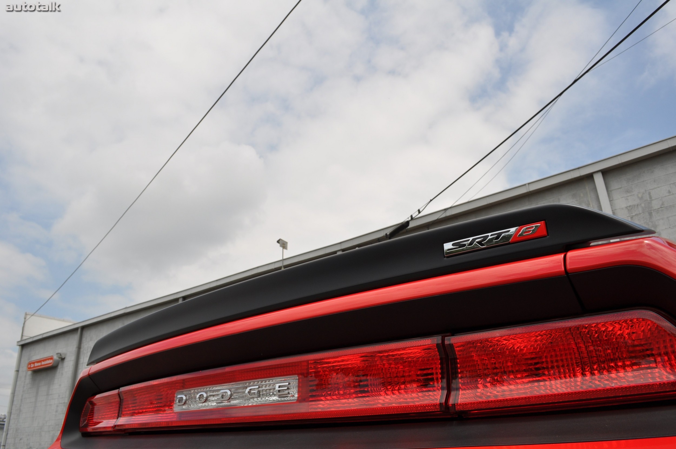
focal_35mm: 27
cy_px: 224
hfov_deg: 67.4
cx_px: 338
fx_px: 506
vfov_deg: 47.8
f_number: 10
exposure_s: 1/400
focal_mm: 18
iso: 200
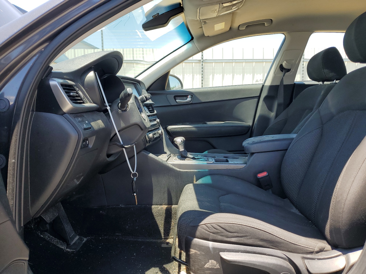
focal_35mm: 26
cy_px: 137
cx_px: 183
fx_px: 275
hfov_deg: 67.3
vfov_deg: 53.1
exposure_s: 1/588
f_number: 1.5
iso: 50
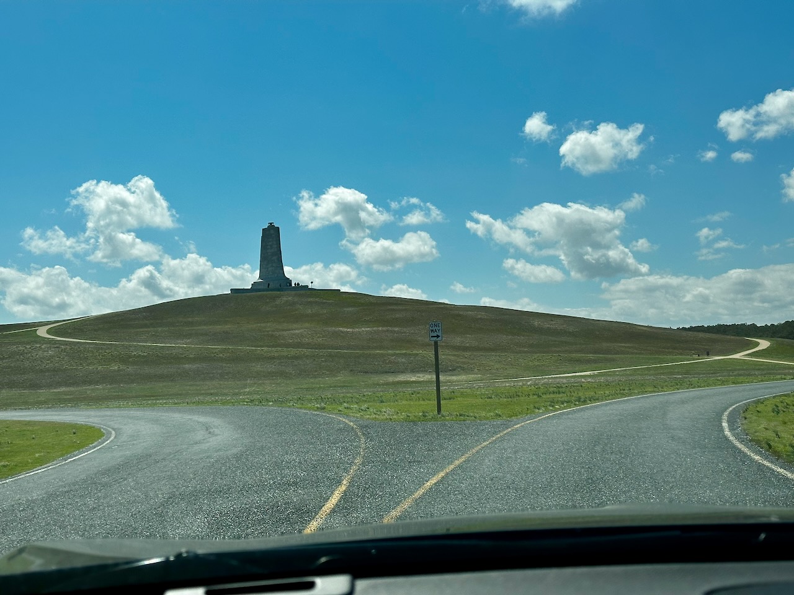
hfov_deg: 39.7
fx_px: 1101
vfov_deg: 30.3
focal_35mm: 48
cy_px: 298
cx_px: 397
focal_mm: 6.86
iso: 64
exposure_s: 1/8197
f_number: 1.78
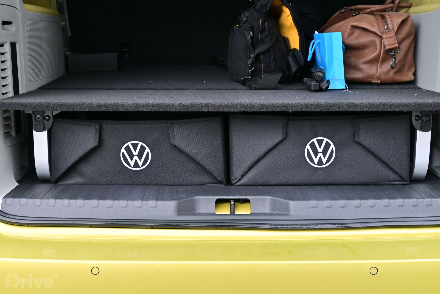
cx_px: 220
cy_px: 147
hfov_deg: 36.9
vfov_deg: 25.1
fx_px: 660
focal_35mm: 54
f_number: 5.3
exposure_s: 1/60
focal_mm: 36
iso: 320
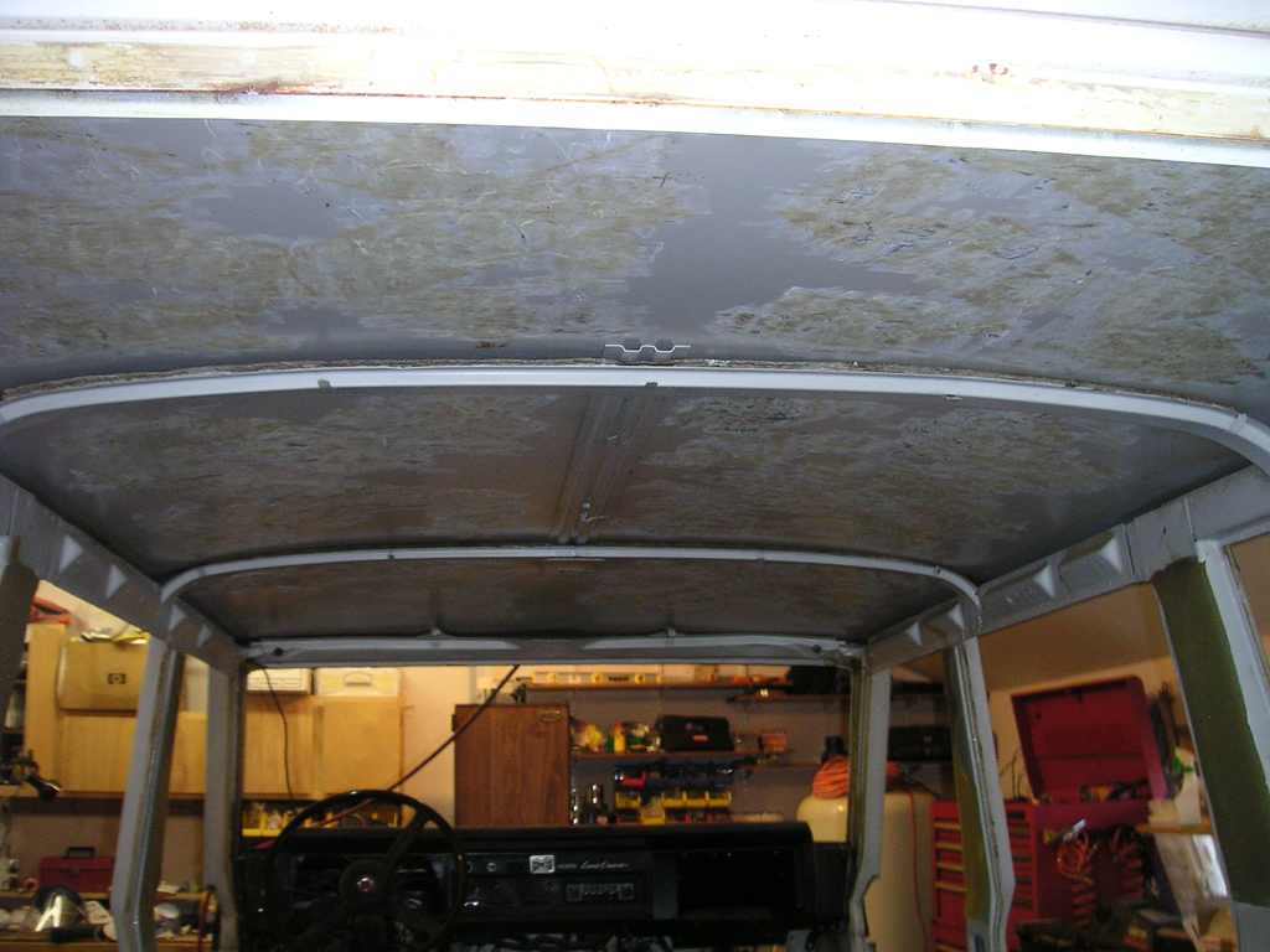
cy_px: 476
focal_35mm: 37
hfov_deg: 50.1
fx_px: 1357
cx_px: 635
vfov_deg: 38.7
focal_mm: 5.7
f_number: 2.8
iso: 160
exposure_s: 1/45
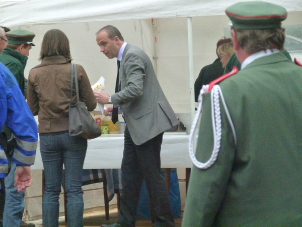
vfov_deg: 7.4
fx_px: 1745
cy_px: 114
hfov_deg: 9.9
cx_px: 151
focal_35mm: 200
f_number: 3.8
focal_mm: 35.9
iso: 640
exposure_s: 1/320
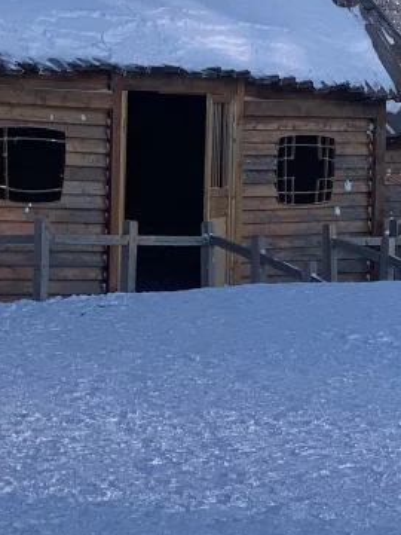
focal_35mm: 208
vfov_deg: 9.3
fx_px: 3213
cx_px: 373
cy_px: -183
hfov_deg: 7.1
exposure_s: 1/369
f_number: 2.4
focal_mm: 6
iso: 16
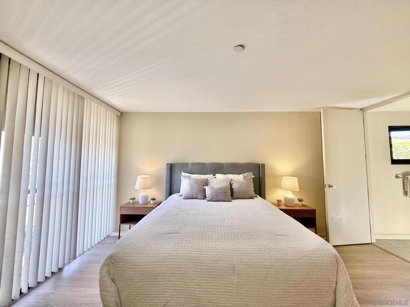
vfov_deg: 85.7
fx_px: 166
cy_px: 154
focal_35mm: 14
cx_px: 205
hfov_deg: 102.1
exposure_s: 1/120
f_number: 2.2
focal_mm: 2.22
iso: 160
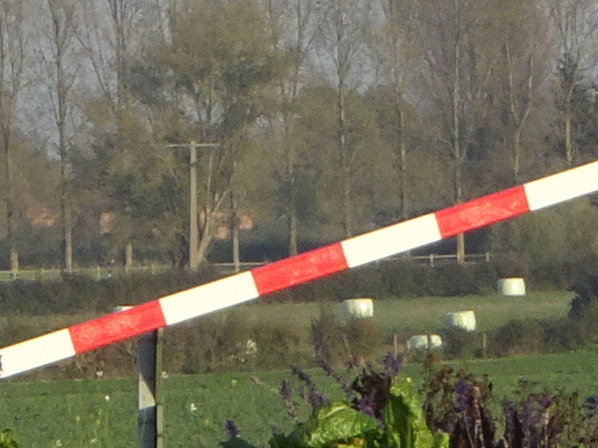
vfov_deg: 1.6
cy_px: 64
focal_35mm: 950
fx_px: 16407
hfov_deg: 2.1
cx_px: -213
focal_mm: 26.39
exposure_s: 1/200
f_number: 5.6
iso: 80
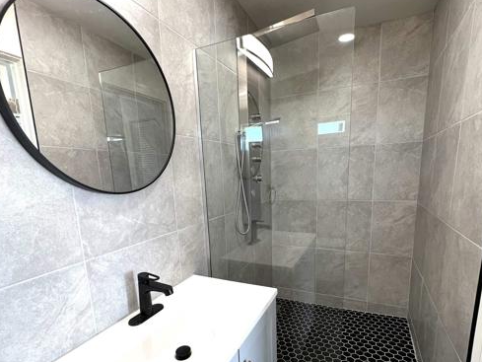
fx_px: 237
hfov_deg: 90.9
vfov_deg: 73.7
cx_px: 256
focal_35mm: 17
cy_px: 223
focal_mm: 1.57
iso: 125
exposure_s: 1/120
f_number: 1.8
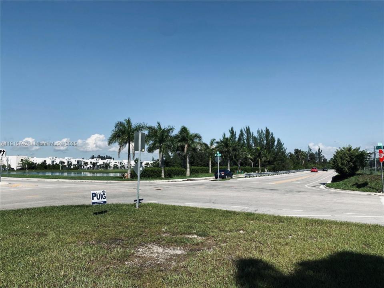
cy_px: 144
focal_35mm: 26
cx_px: 192
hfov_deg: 67.3
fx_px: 288
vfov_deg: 53.1
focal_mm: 4.25
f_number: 1.8
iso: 32
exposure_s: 1/3846
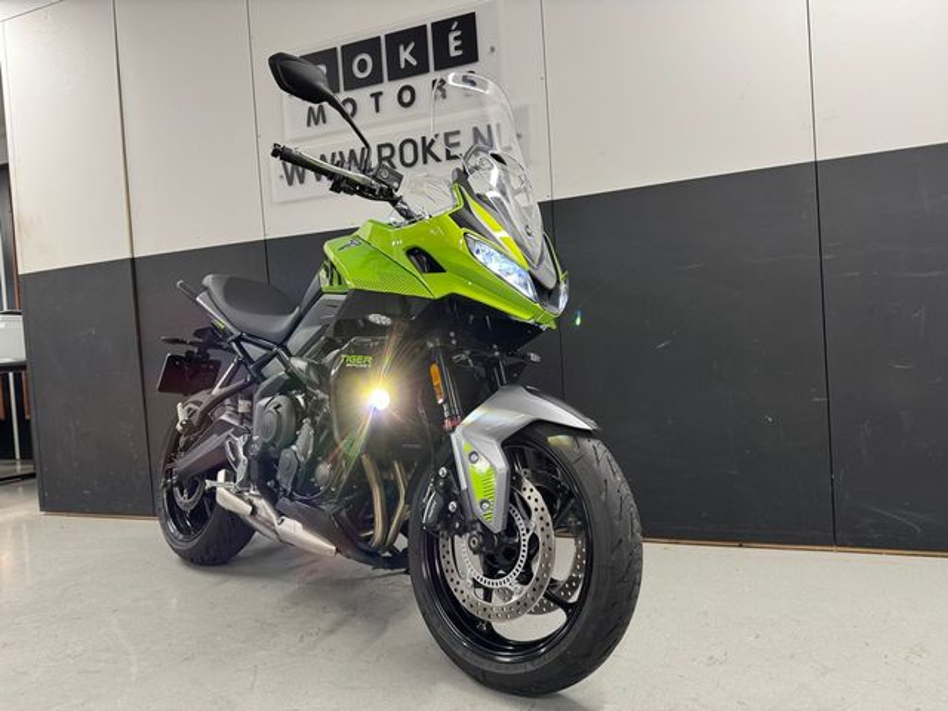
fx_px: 657
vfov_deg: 56.8
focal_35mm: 24
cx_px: 474
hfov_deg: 71.6
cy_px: 356
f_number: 1.78
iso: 200
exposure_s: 1/105
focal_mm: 6.76
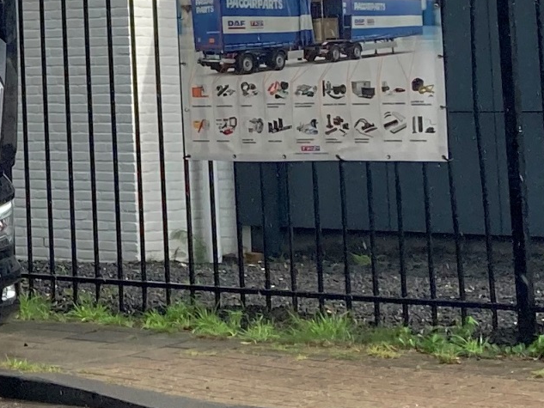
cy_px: -232
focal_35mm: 118
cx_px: -377
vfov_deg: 11.9
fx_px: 1855
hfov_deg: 14.9
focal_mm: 3.99
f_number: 1.8
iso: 20
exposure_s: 1/1600
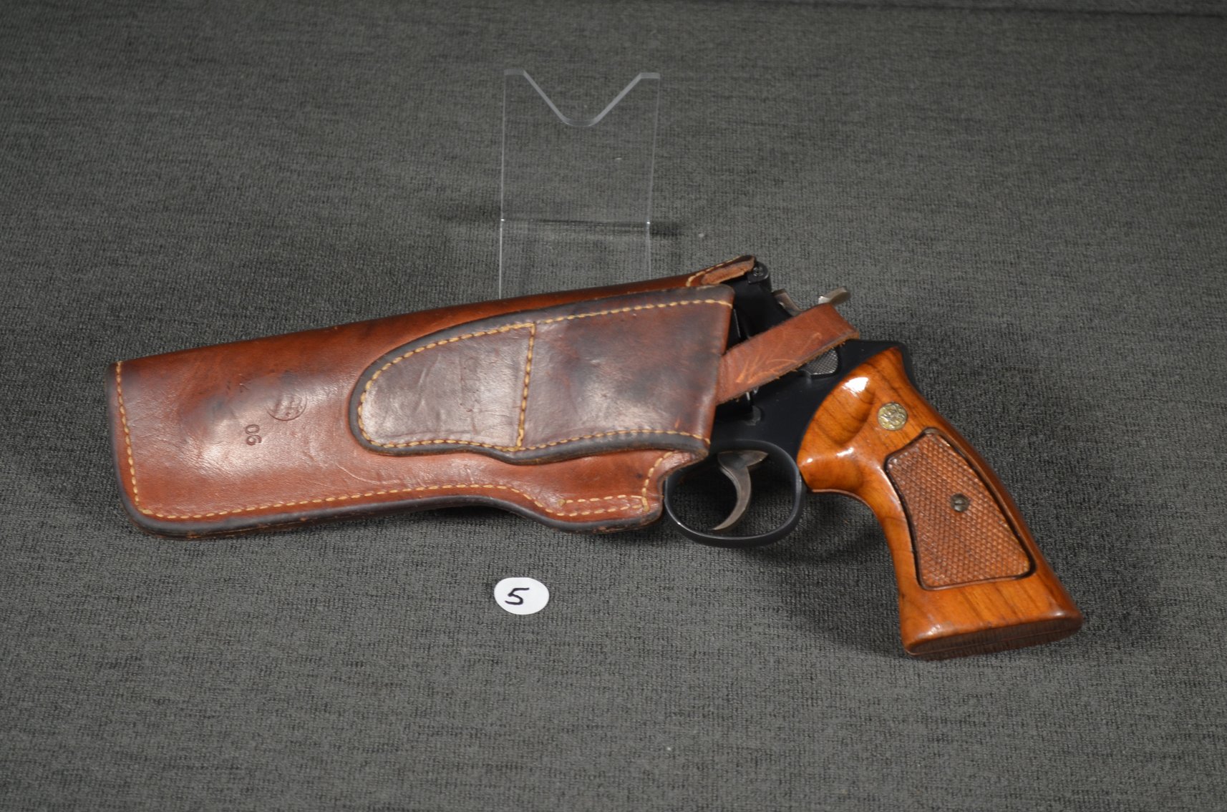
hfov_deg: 24.7
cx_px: 614
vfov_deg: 16.5
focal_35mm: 82
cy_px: 406
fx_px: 2806
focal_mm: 55
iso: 640
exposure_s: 1/60
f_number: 5.6
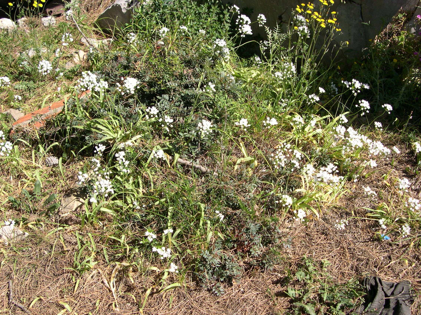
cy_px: 158
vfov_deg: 37.7
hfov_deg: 49.0
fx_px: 462
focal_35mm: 38
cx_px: 210
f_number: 7.6
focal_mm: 8
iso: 100
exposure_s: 1/130
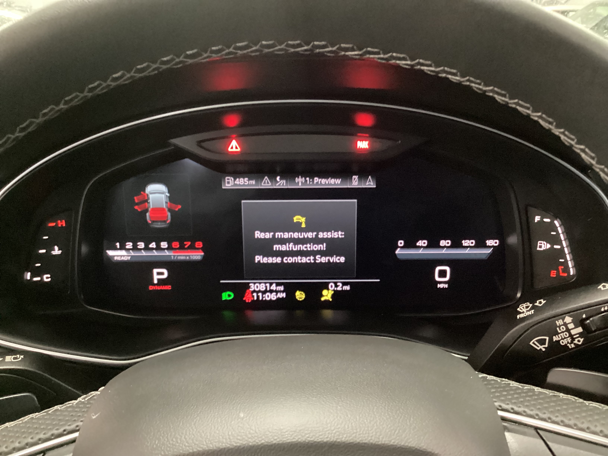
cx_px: 304
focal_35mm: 31
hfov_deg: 58.4
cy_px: 228
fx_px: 544
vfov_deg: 45.4
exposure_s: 1/17
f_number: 2.4
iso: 800
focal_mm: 3.3
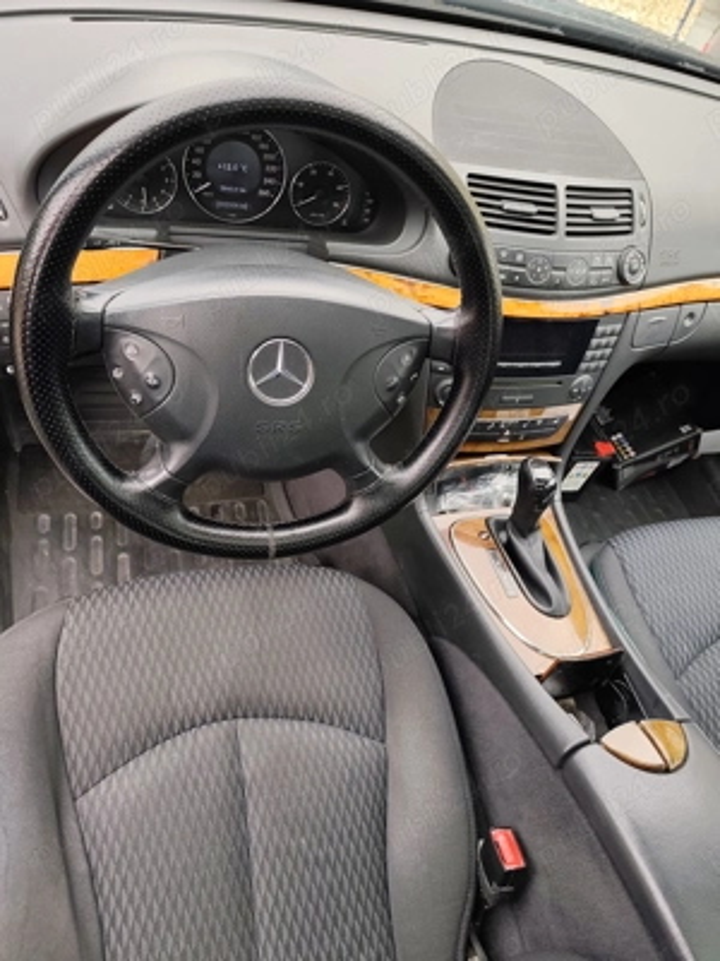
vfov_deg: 73.9
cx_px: 360
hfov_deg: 58.9
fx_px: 638
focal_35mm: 23
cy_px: 480
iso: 125
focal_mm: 6.19
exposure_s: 1/74.4
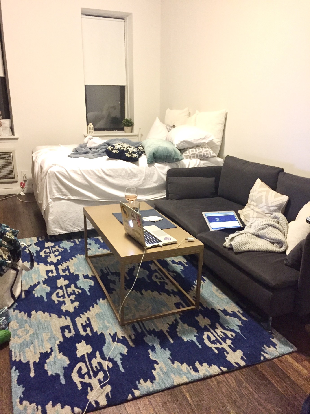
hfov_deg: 48.2
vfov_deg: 61.7
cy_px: 207
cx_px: 155
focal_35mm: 29
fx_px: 346
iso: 320
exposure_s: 1/15
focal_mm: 4.15
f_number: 2.2
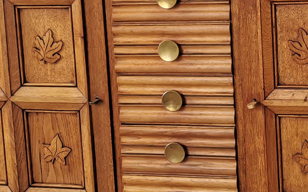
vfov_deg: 13.5
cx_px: 216
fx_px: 806
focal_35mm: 96
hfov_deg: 21.5
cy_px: 19
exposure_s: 1/120
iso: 100
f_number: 1.6
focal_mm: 5.56
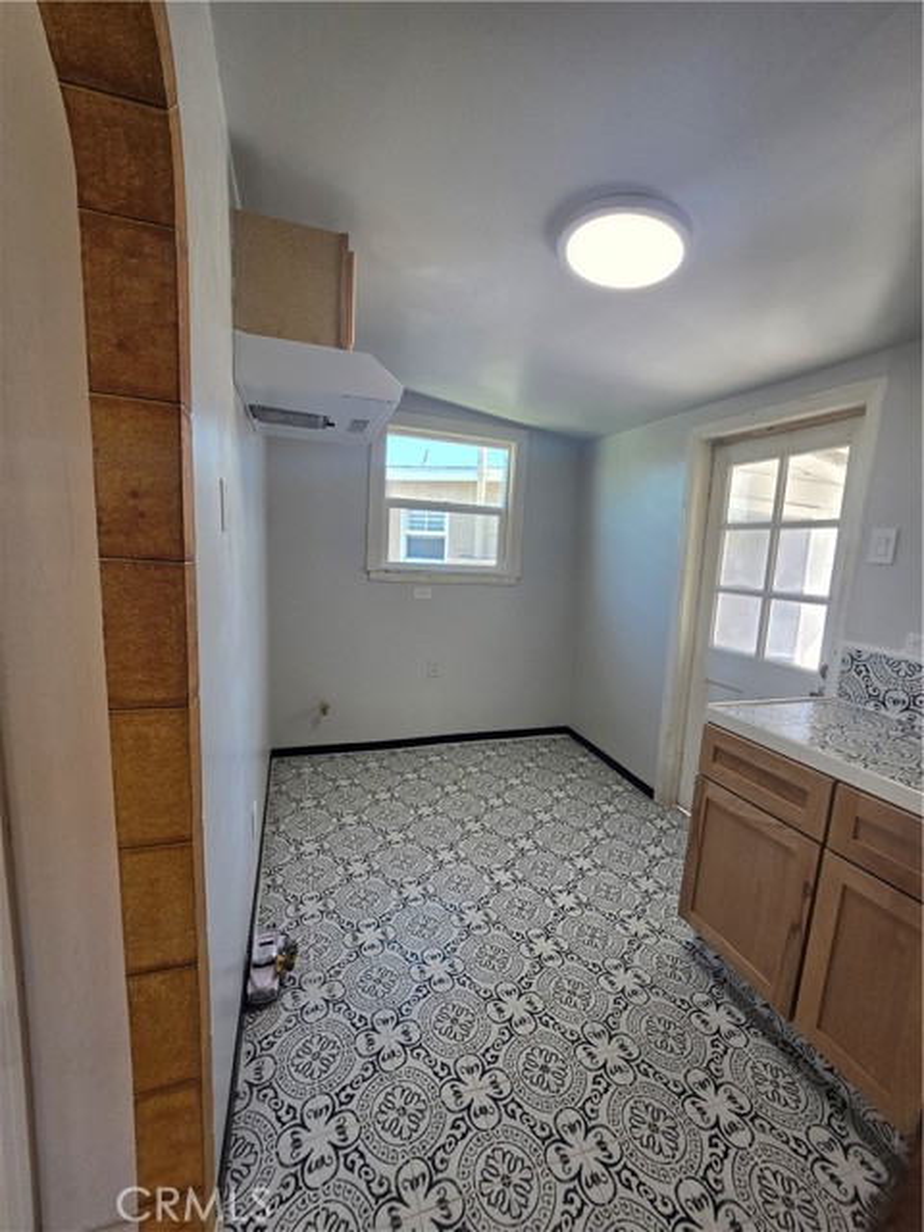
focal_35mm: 13
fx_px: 463
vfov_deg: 106.2
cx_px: 462
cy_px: 616
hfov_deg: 89.9
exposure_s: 1/120
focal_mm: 2.2
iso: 80
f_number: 2.2
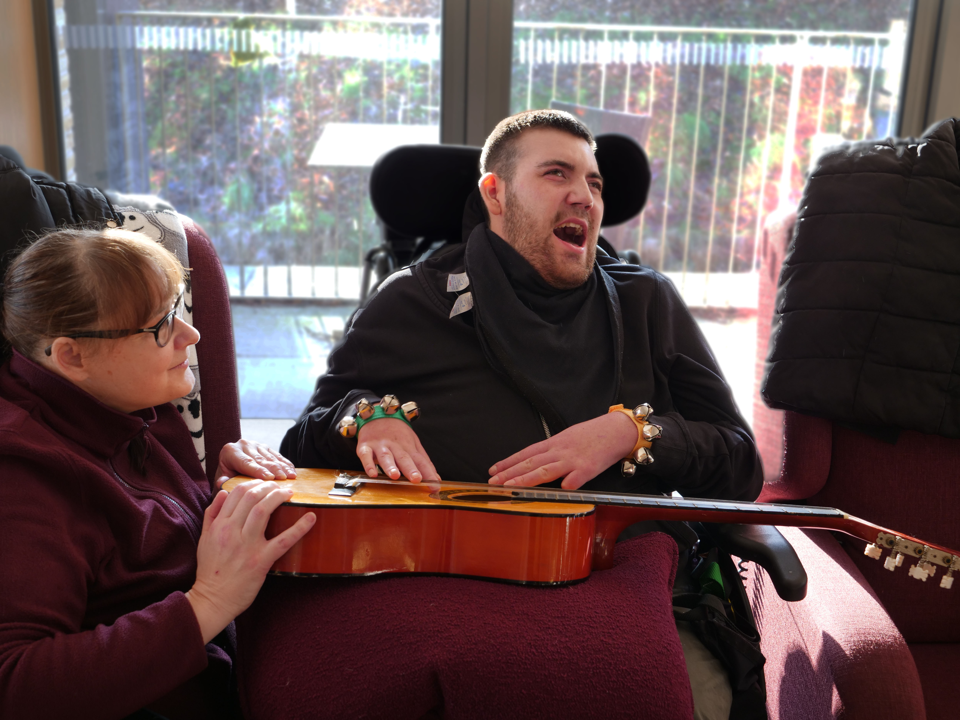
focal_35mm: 48
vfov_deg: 30.3
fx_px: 1331
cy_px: 360
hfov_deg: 39.7
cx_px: 480
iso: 200
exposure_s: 1/13
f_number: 3.5
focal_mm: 24
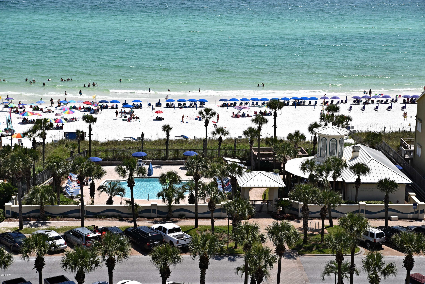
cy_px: 142
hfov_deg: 27.0
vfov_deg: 18.2
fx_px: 886
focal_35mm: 75
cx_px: 212
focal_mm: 75
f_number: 8
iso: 200
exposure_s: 1/1000
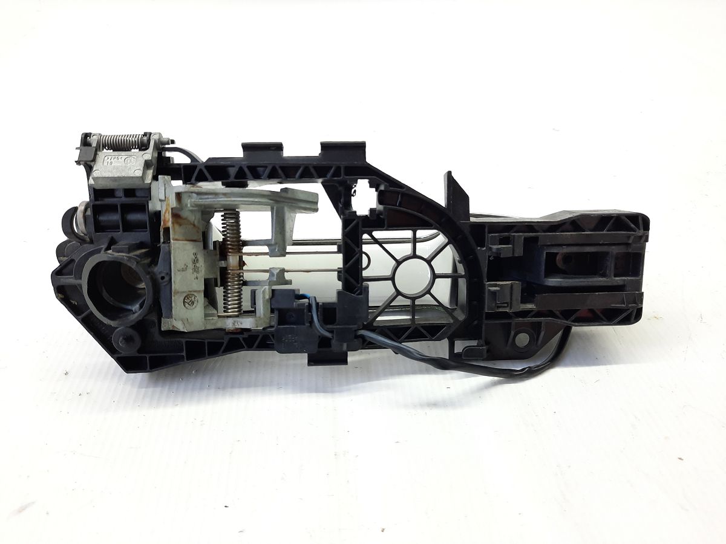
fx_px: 524
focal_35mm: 25
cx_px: 363
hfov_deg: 69.4
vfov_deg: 54.9
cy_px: 272
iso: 100
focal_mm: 4.6
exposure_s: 1/50
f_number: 2
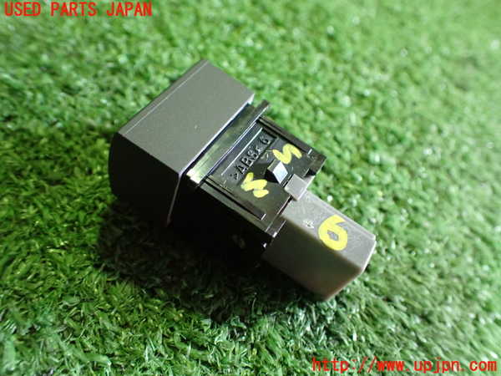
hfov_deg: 60.0
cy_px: 188
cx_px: 250
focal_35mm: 30
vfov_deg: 46.8
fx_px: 434
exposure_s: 1/50
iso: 800
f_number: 2.3
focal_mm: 5.4
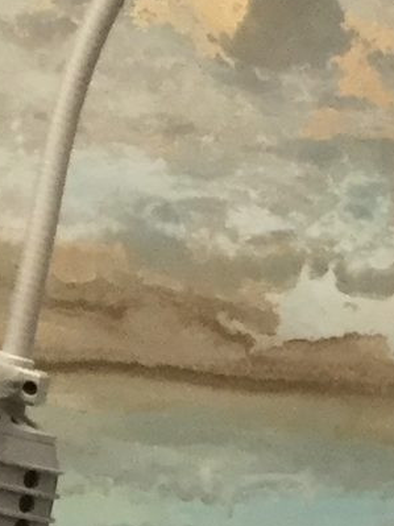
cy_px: 1146
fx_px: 3022
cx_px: 1225
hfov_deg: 6.7
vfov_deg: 9.2
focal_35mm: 199
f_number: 2.4
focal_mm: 3.3
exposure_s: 1/30
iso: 25
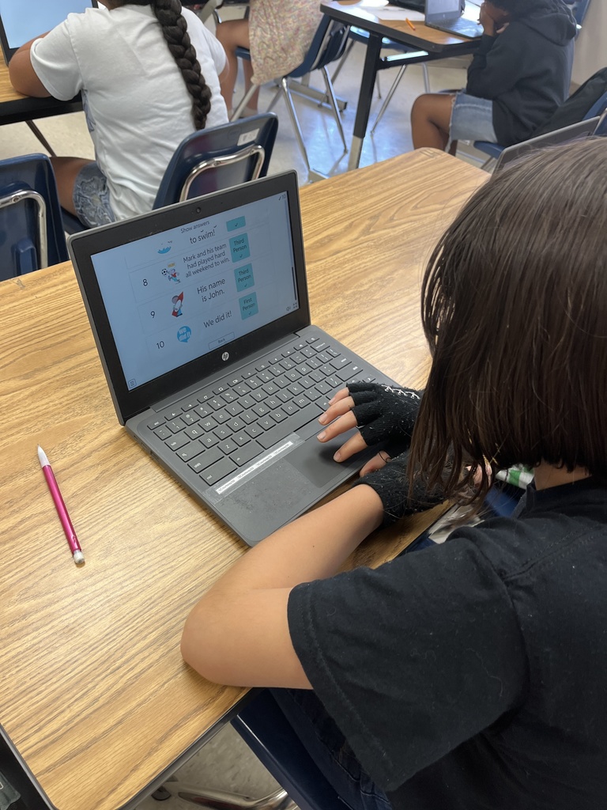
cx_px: 304
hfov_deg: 53.1
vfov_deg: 67.3
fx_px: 608
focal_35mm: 26
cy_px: 405
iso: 80
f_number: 1.6
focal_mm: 5.1
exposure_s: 1/60
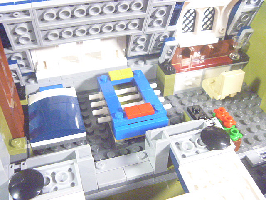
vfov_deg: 40.7
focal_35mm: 35
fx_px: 269
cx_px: 133
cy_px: 100
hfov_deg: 52.6
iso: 800
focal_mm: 6.3
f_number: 3.5
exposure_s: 1/25
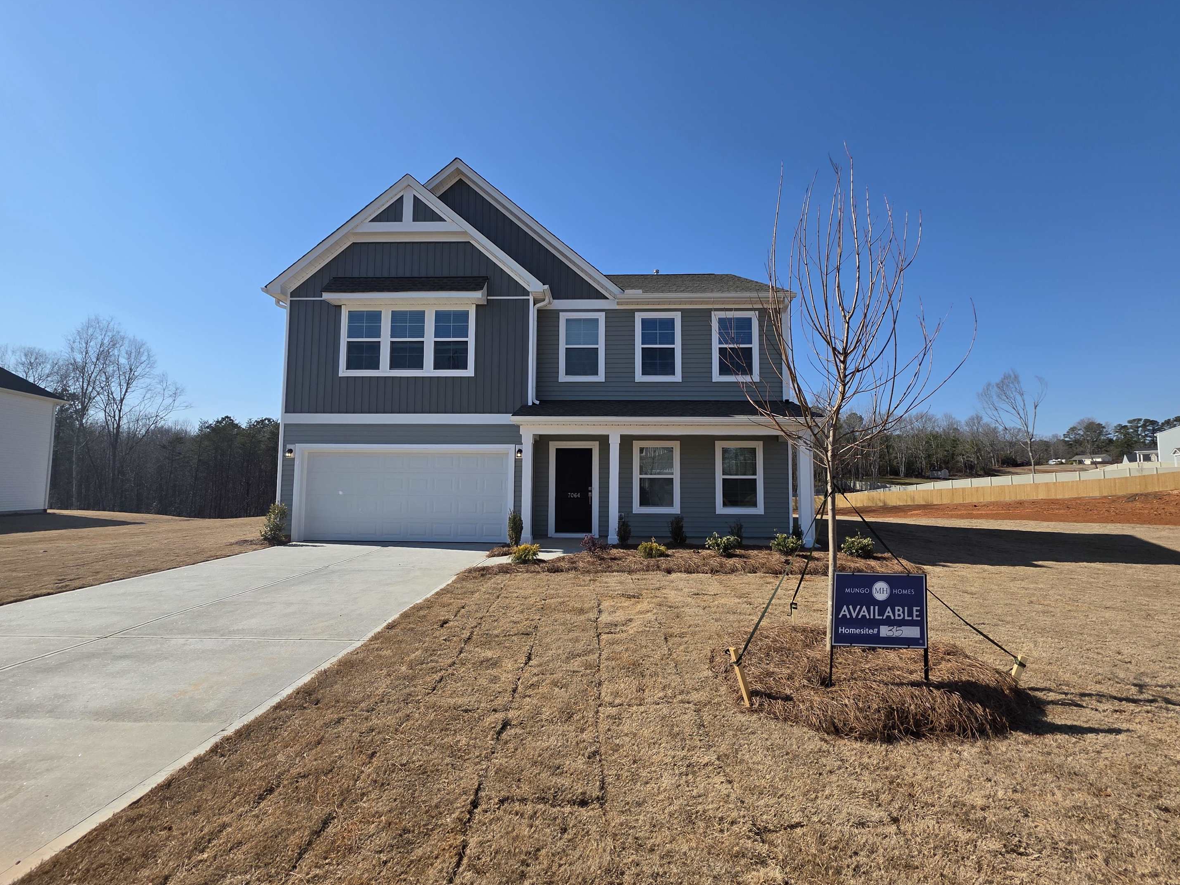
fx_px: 477
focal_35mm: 14
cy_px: 448
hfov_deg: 102.1
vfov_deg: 85.7
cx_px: 595
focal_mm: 2.2
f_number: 1.9
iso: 40
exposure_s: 1/2843
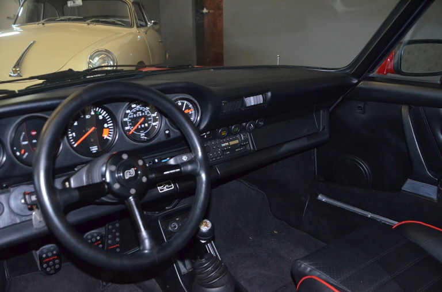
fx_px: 441
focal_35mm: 36
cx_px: 221
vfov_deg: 36.7
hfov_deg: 53.2
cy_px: 146
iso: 3200
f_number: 3.8
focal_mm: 24
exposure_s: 1/60
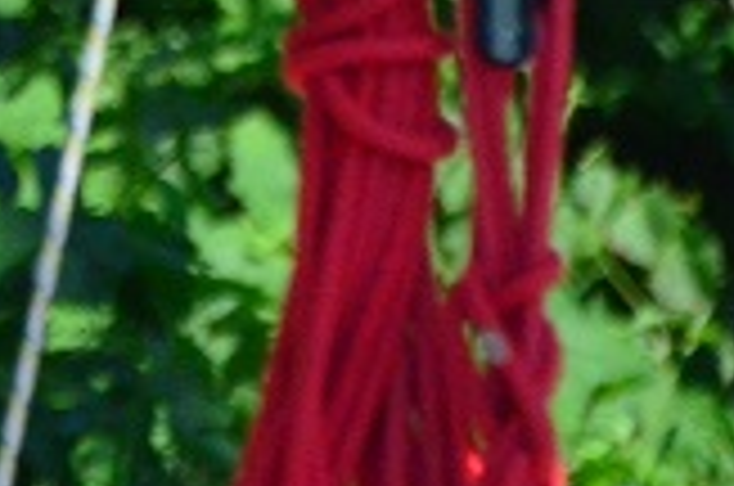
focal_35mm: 2761
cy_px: -729
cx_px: -576
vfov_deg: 0.5
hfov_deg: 0.7
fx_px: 56183
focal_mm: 300
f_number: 5.6
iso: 2000
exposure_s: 1/6400
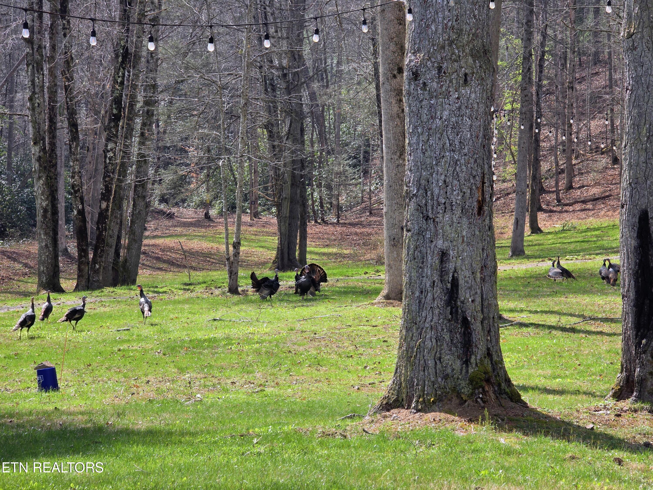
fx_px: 2169
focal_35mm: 115
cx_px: 326
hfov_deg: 17.1
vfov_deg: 12.9
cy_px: 245
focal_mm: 18.6
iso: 64
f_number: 3.4
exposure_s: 1/535
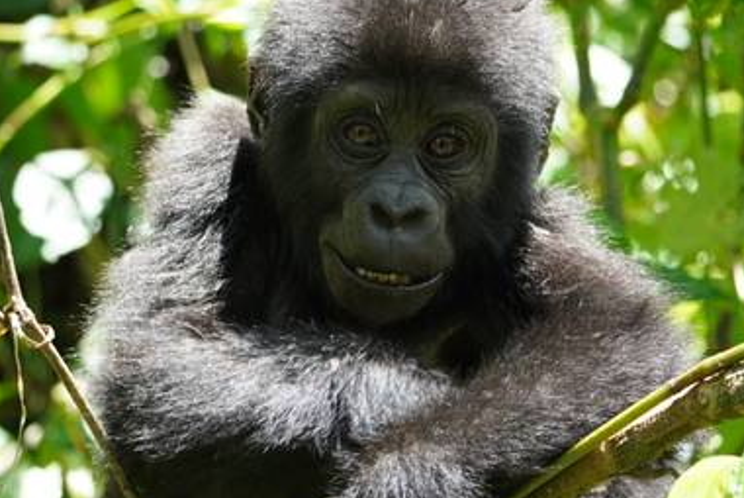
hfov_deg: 8.0
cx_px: 343
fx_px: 5287
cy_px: 266
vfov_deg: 5.4
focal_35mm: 256
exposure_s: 1/250
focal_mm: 135
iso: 640
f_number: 5.6
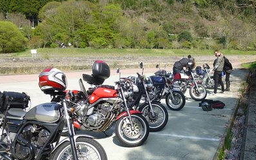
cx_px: 128
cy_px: 93
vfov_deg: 45.8
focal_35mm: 27
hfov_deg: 68.4
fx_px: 188
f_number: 3.1
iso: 100
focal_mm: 4.5
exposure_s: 1/800
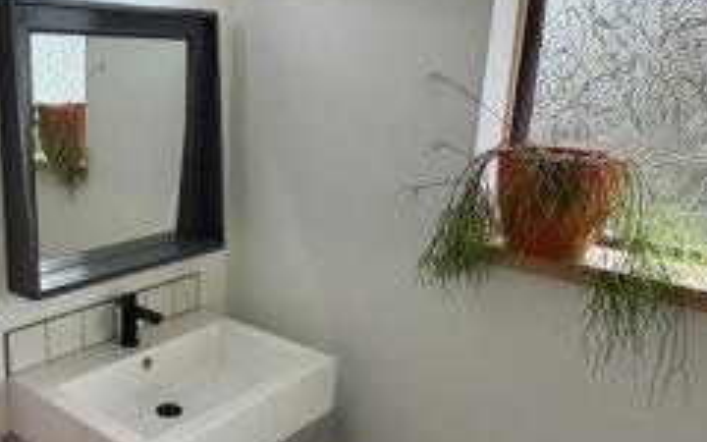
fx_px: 694
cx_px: 193
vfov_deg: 35.3
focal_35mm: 36
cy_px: 225
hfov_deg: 52.1
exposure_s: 1/121
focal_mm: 2.22
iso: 125
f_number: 2.2
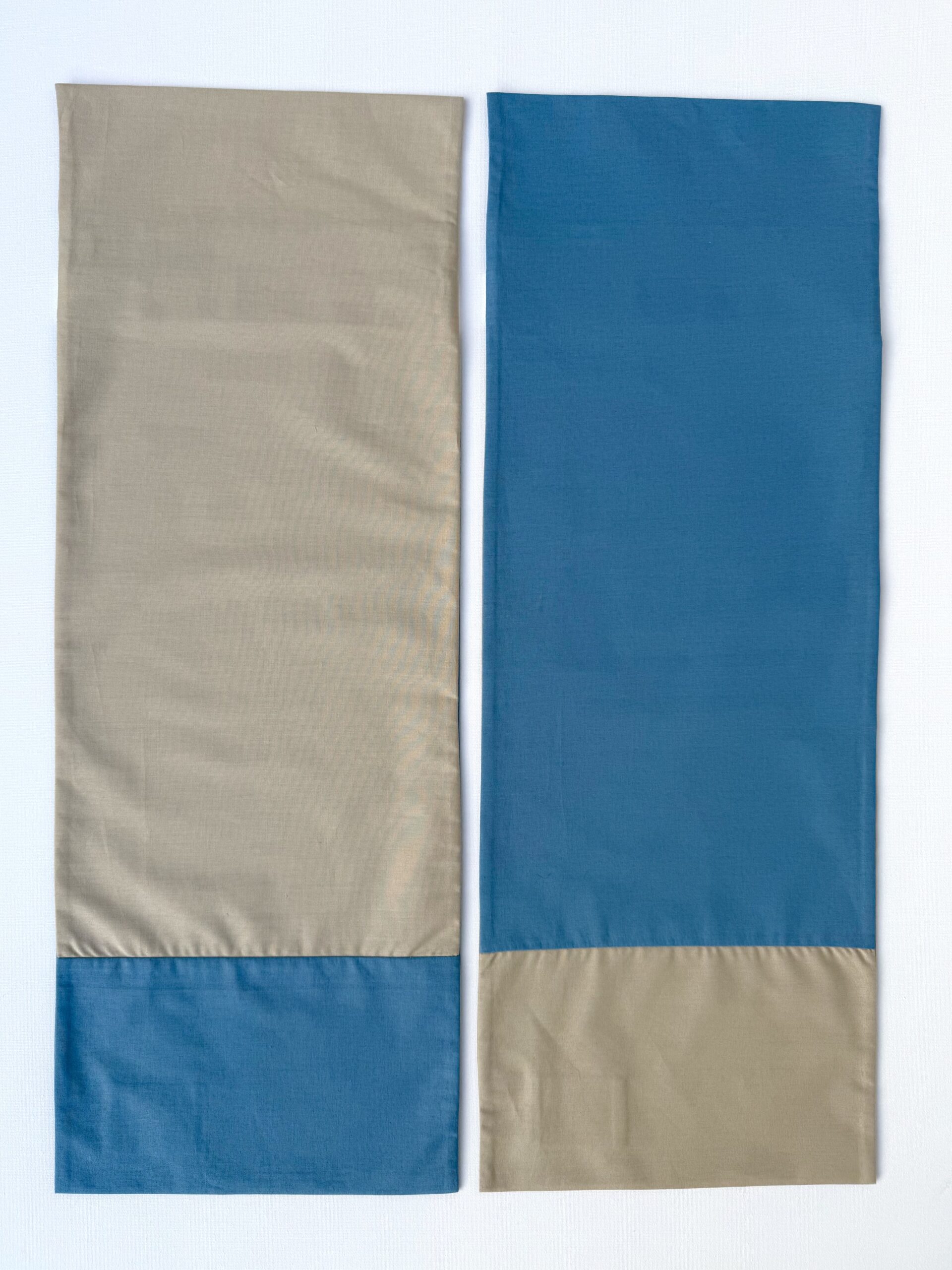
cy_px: 635
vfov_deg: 71.6
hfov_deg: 56.8
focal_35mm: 24
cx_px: 476
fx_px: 880
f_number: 1.78
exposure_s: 1/780
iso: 80
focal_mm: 6.76
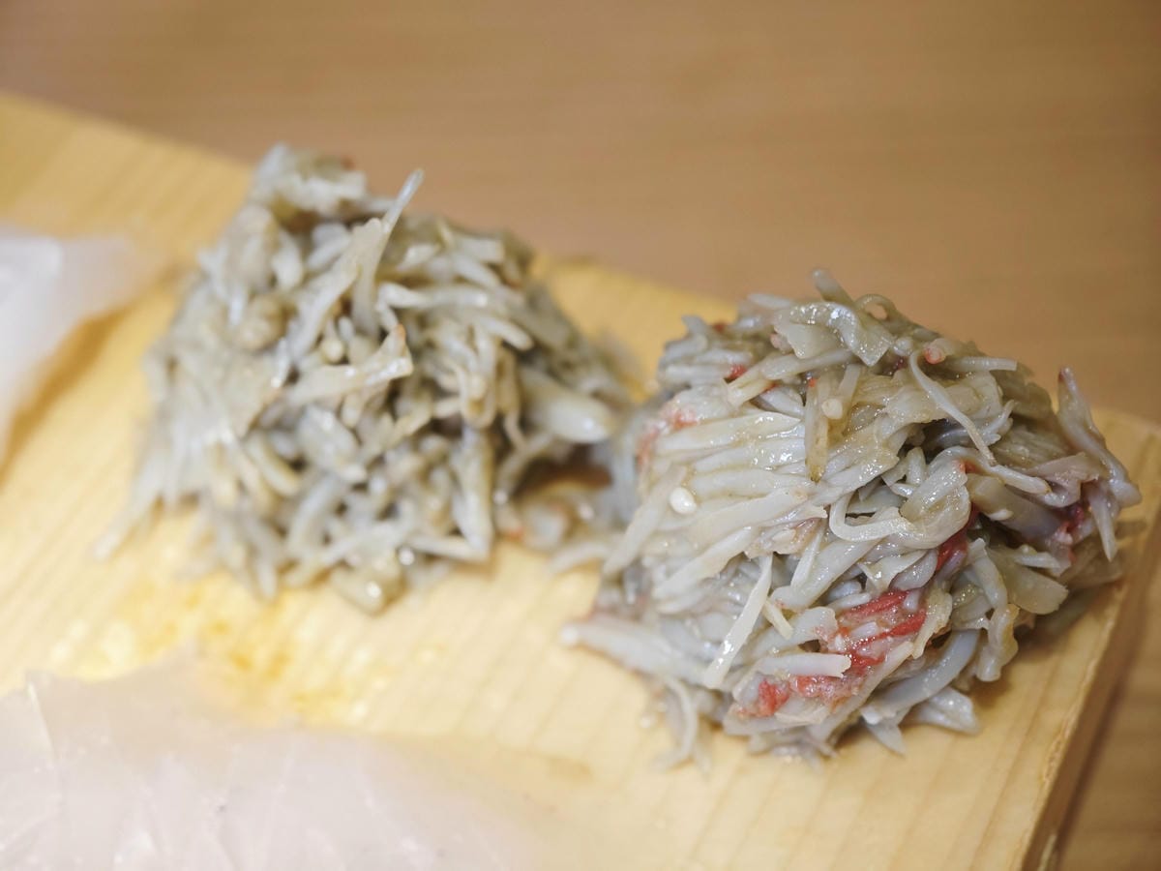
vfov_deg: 19.6
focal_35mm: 75
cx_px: 580
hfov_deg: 26.0
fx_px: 2515
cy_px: 436
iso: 80
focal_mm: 12.28
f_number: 1.8
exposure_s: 1/120
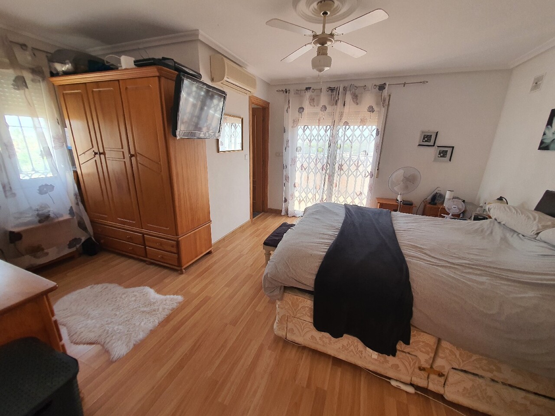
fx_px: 208
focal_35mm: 13
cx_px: 278
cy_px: 208
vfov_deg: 89.9
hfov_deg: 106.2
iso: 64
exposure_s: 1/50
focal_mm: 1.8
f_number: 2.2
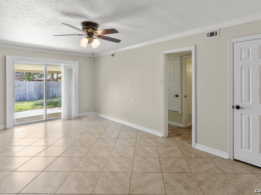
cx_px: 142
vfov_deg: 65.9
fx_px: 151
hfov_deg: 81.6
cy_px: 99
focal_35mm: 20
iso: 200
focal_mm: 18
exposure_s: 1/1.67
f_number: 8
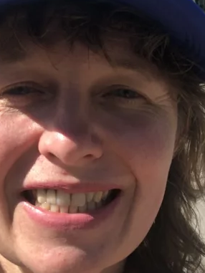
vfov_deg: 22.5
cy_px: 64
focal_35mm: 86
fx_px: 679
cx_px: 128
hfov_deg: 17.2
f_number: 2.2
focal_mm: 2.87
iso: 20
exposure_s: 1/626
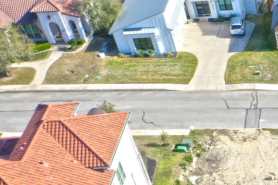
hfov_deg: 20.0
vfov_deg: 14.6
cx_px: 424
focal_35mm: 87
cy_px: 281
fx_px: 672
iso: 100
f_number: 6.3
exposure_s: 1/320
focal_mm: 10.26
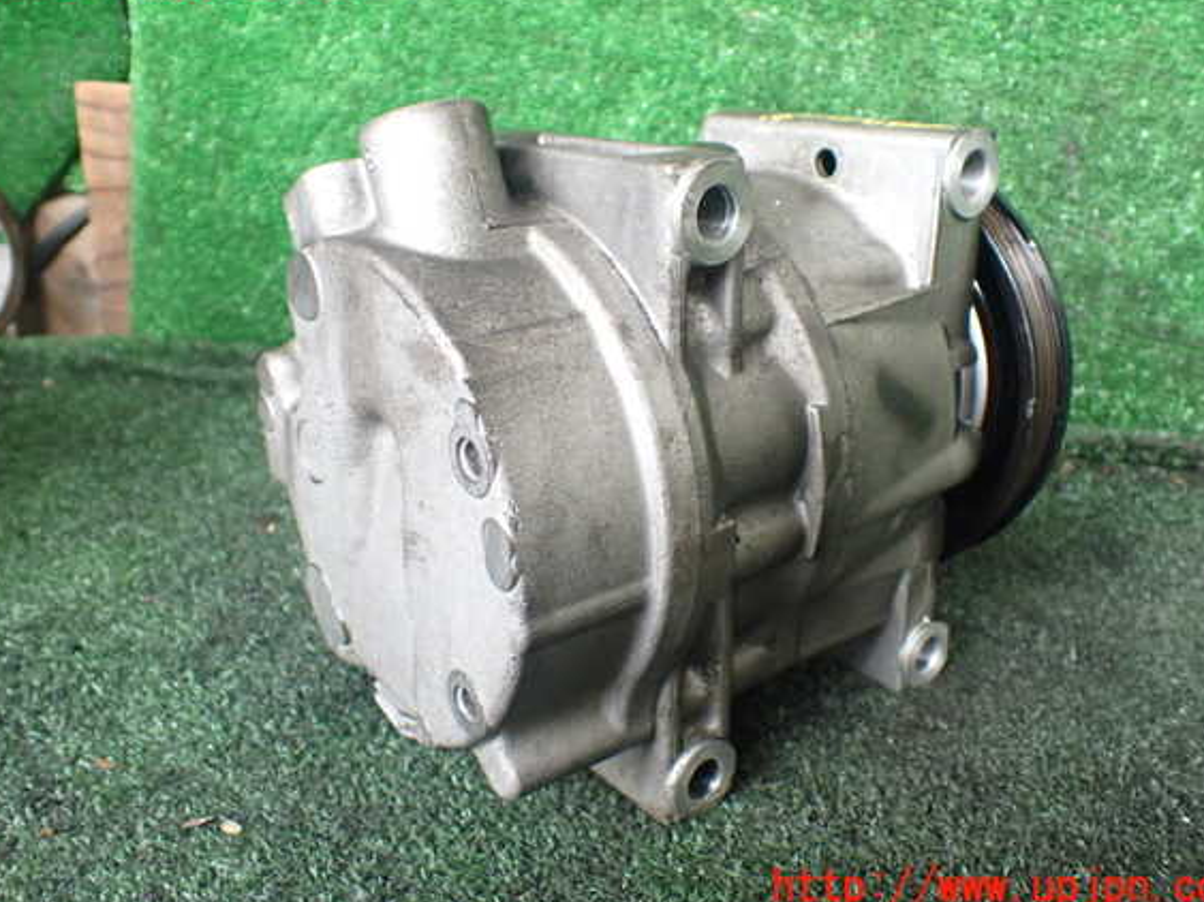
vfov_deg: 44.1
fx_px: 1113
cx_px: 614
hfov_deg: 56.8
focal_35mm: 32
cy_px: 434
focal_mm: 5.4
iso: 640
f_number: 2.3
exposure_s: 1/125
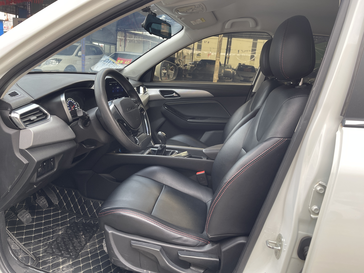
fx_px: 263
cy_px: 136
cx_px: 182
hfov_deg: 69.4
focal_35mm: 25
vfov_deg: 54.9
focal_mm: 5.1
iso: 125
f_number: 1.6
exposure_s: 1/121
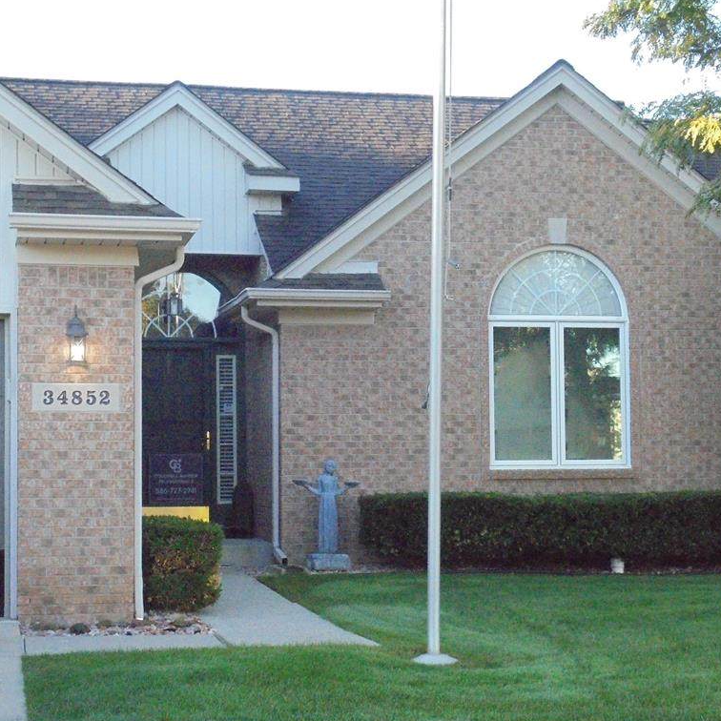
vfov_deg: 25.7
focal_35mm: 67
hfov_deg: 25.7
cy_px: 362
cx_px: 364
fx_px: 1579
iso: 800
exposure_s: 1/250
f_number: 5.2
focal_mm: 10.1
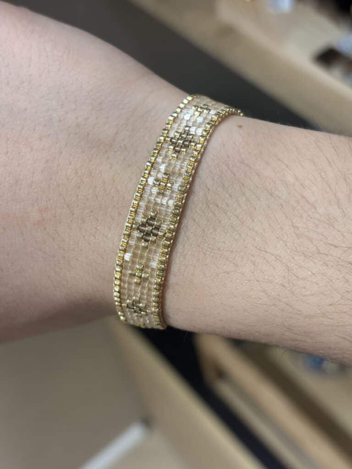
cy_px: 234
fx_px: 705
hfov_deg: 28.0
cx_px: 176
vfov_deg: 36.8
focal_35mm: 52
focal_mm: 5.96
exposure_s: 1/100
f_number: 1.6
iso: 40
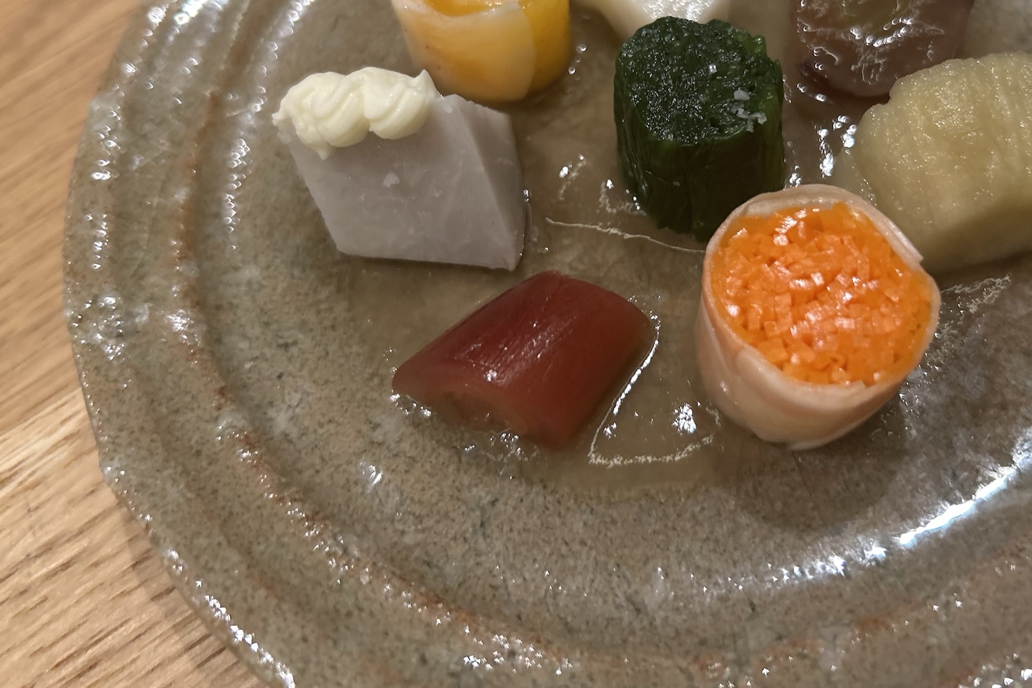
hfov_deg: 54.1
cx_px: 617
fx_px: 1003
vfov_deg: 37.2
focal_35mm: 35
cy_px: 196
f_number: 1.5
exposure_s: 1/53
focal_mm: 5.7
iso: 200
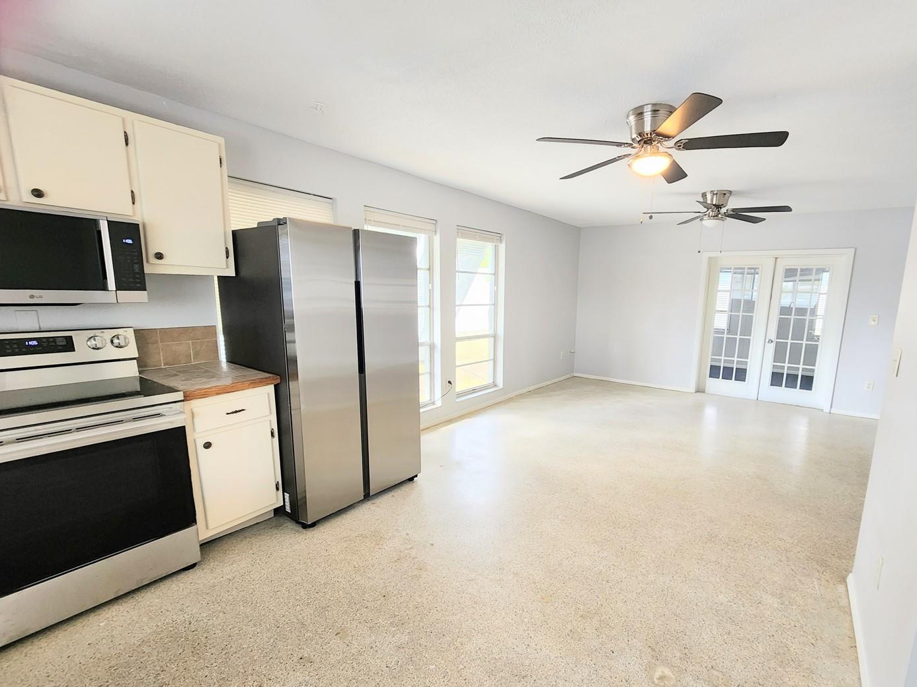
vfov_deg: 81.6
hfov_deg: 97.5
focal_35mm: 15
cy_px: 365
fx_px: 397
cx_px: 523
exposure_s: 1/60
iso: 250
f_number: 2.2
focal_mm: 2.2
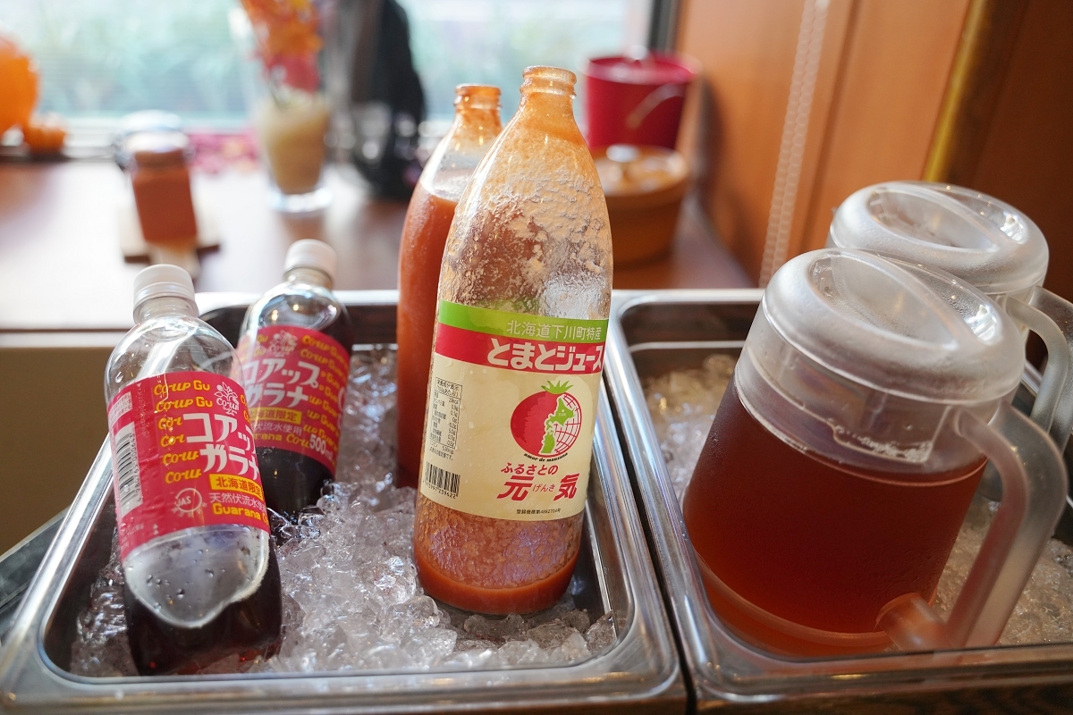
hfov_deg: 63.7
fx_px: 864
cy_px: 358
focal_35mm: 29
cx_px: 536
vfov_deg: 45.0
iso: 1600
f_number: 3.2
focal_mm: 29
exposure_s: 1/160
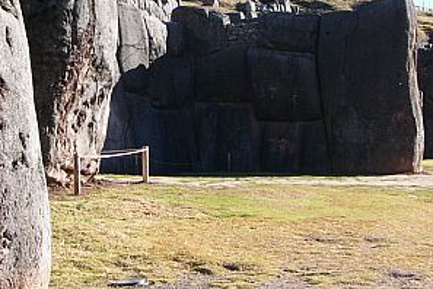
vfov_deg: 13.3
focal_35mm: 101
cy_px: -9
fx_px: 1215
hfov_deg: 20.1
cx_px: 147
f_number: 4
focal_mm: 6
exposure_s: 1/200
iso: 50
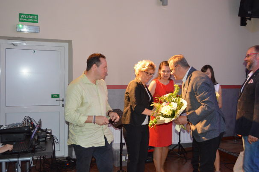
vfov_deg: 36.8
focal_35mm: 36
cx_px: 130
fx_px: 259
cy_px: 86
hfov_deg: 53.2
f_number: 4
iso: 2200
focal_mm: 24
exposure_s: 1/60
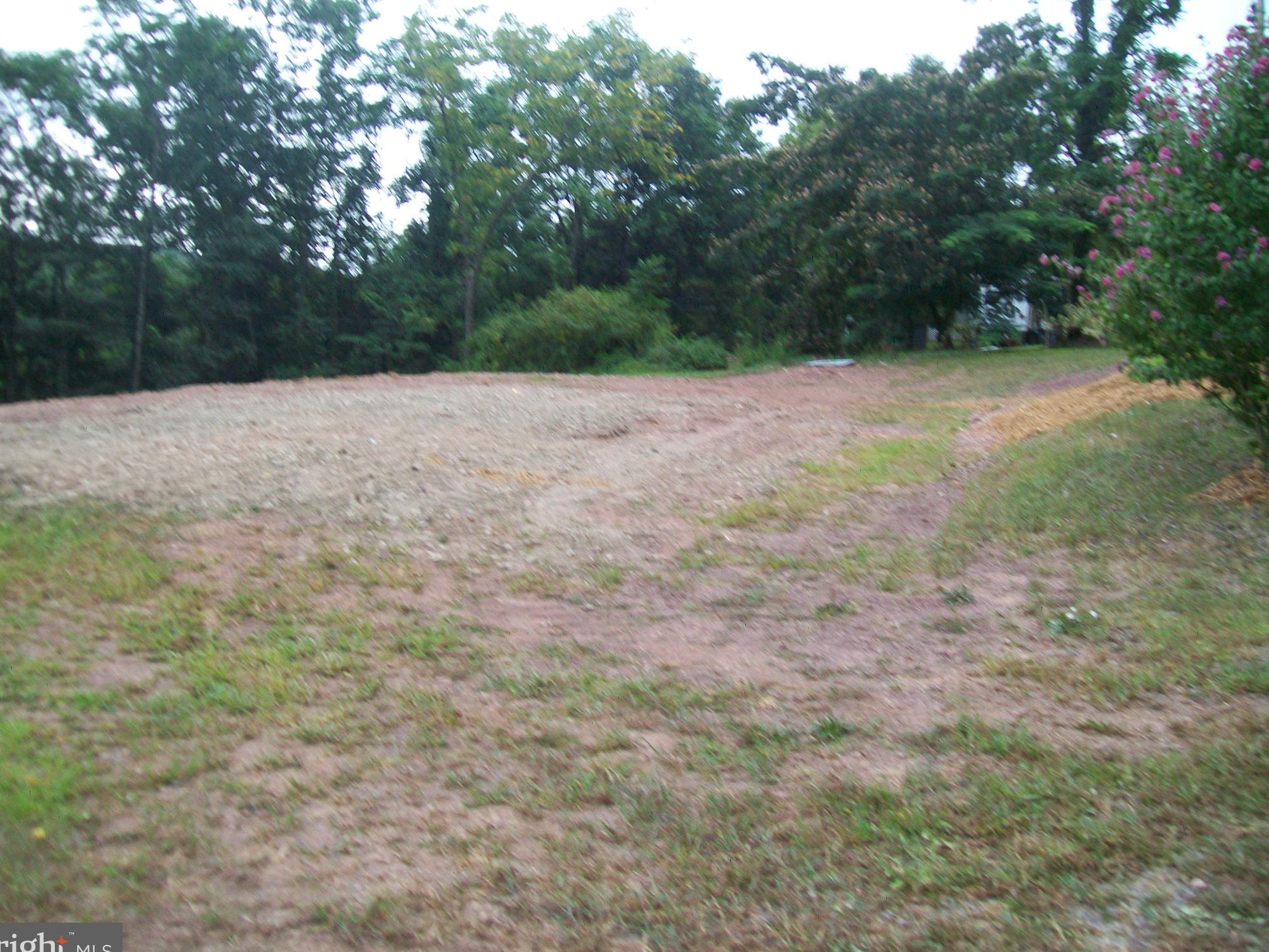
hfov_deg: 52.6
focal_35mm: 35
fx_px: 1283
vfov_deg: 40.7
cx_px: 616
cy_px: 485
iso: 64
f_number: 2.7
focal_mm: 6.1
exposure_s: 1/80
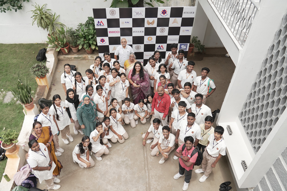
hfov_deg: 63.7
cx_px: 144
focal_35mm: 29
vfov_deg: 45.0
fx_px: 231
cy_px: 96
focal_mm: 29
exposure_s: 1/200
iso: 500
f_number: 5.6
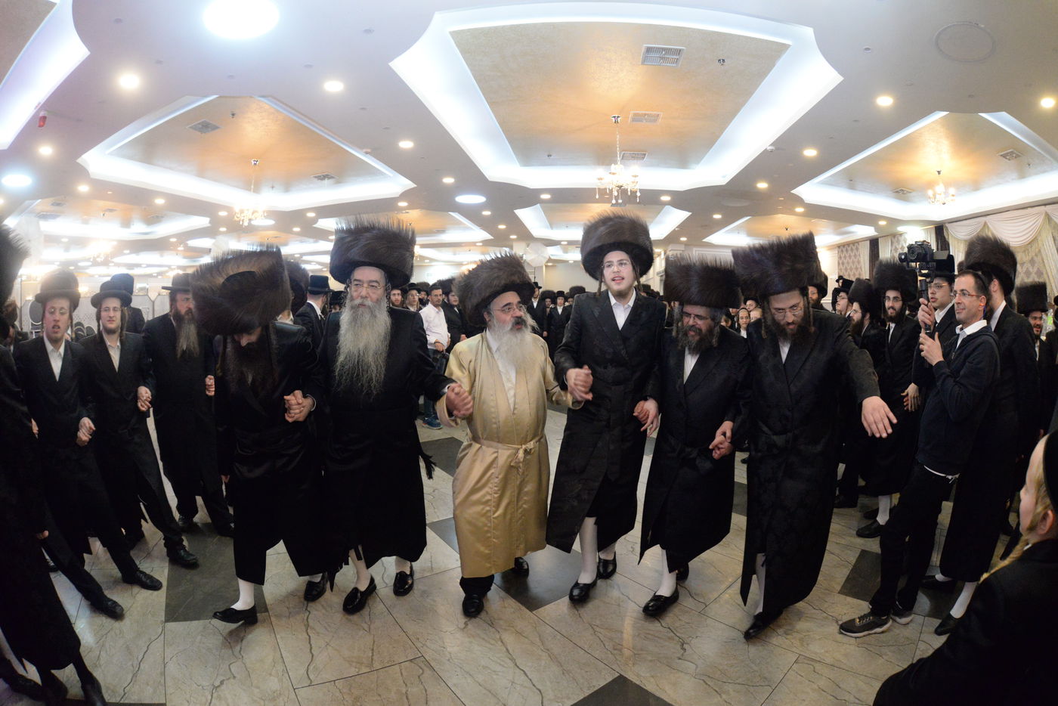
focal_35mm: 15
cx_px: 529
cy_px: 353
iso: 6400
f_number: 6.3
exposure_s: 1/160
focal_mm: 15
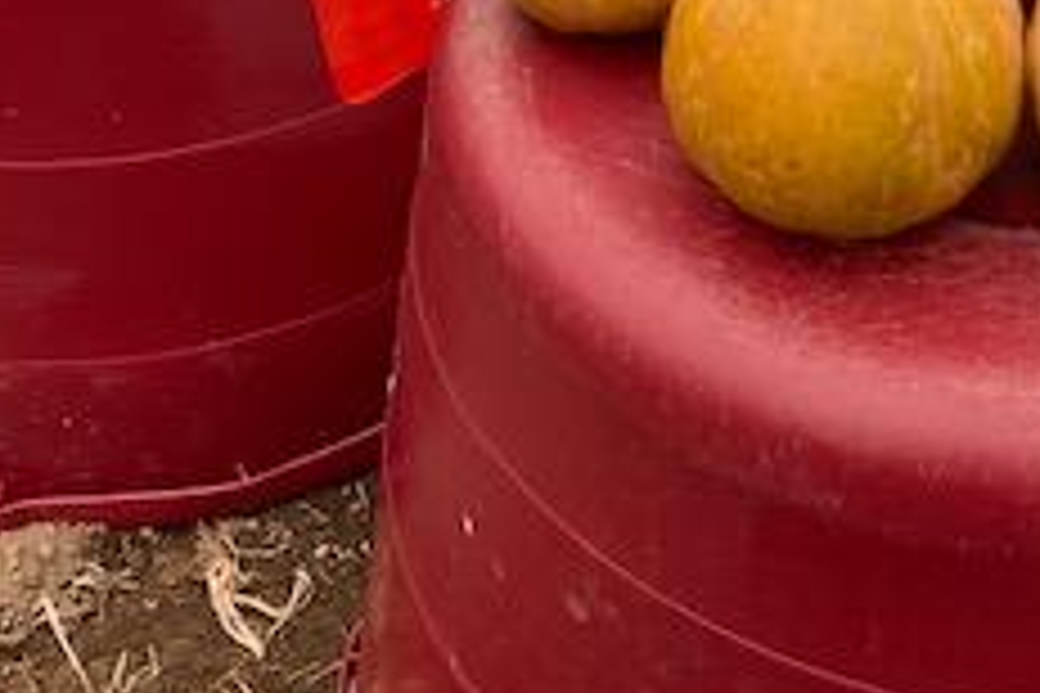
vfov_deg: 16.6
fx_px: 2166
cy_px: -328
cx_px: 666
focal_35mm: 75
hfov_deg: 26.9
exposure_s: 1/122
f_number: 1.8
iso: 40
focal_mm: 4.25
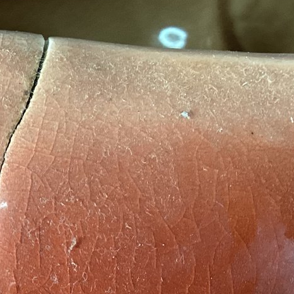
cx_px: -58
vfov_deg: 19.5
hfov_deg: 18.5
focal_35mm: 89
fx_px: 855
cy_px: 187
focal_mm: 3.3
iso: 160
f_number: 2.4
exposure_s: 1/60
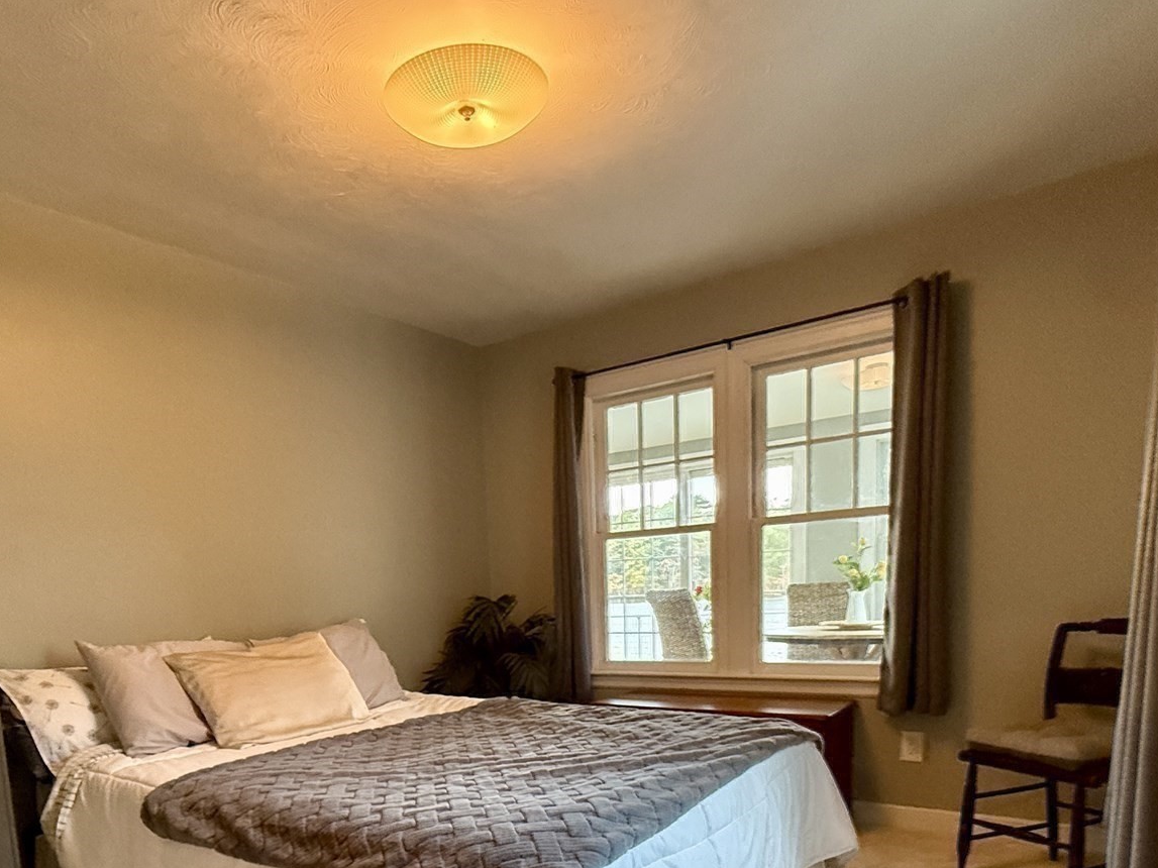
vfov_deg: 51.1
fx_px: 836
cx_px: 494
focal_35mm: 25
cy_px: 709
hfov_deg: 69.0
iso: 640
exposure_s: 1/120
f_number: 2.2
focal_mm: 2.22
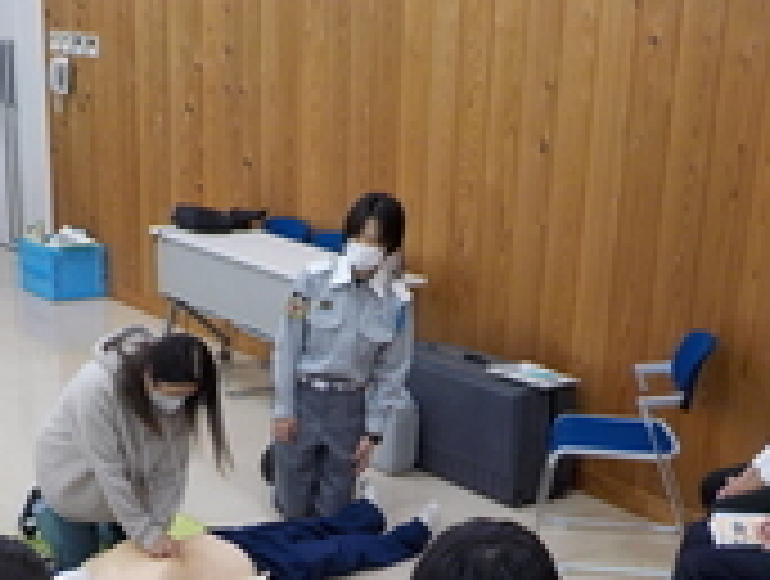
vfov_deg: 22.5
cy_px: 571
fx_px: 1404
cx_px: 279
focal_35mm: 63
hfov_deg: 30.5
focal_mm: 4.1
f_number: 3.3
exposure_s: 1/30
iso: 125
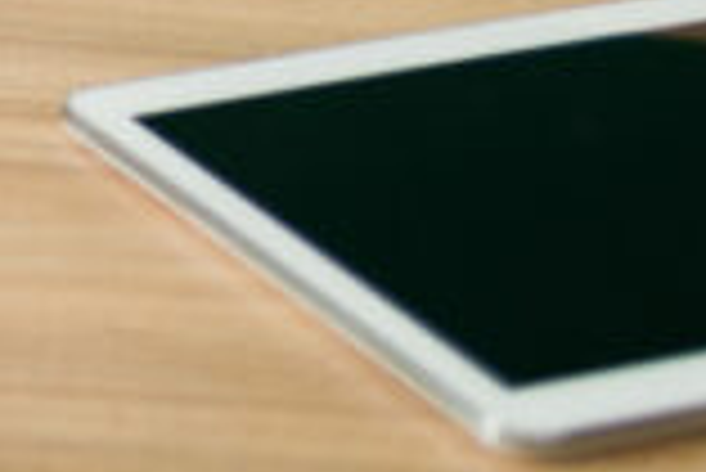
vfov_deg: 5.6
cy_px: -942
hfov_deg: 7.8
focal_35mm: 228
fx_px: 4475
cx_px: -1443
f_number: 1.8
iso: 320
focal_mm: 35
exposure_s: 1/160
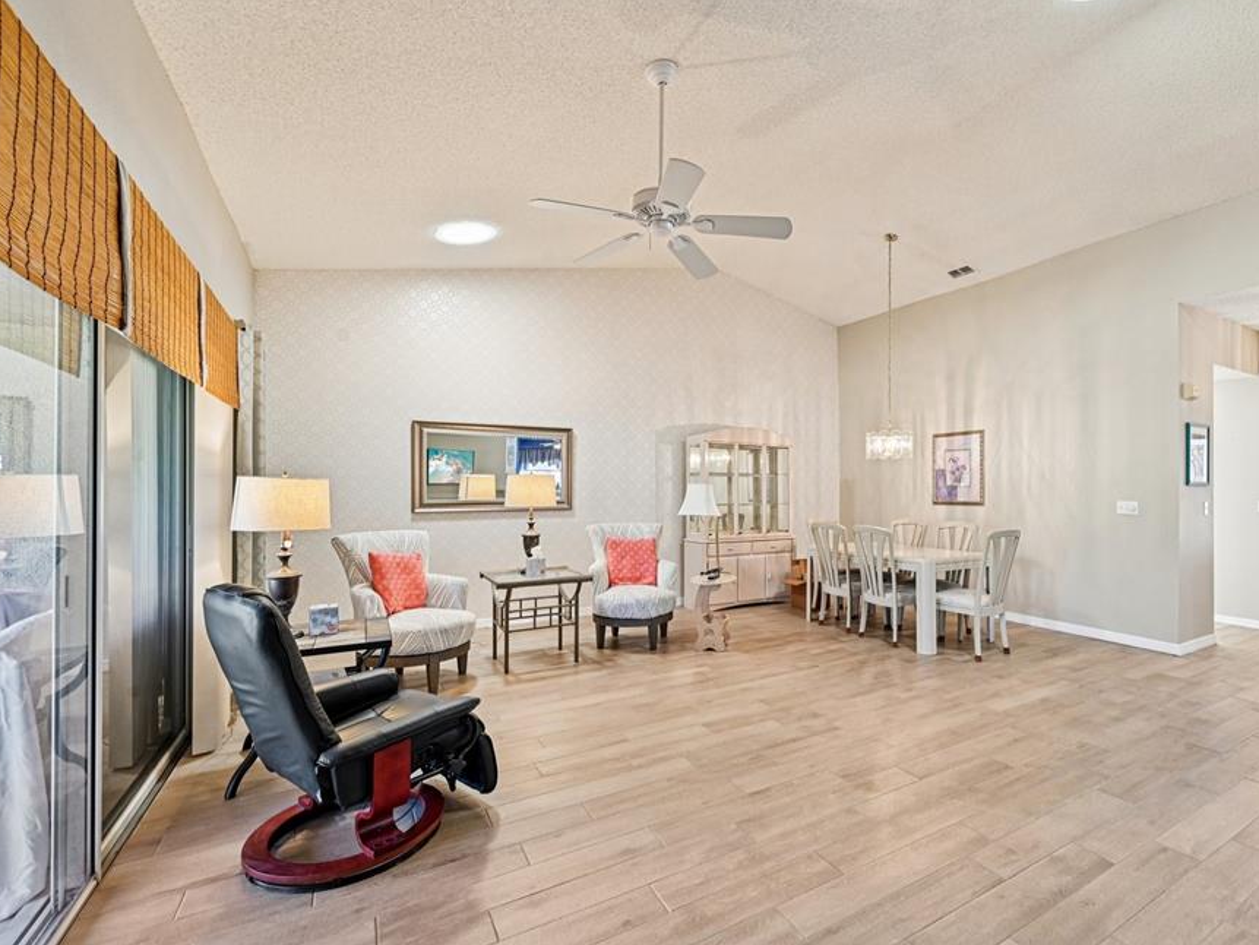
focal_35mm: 16
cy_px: 486
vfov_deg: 78.1
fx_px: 582
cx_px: 725
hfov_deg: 93.8
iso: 400
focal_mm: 14
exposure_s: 1/8
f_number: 8
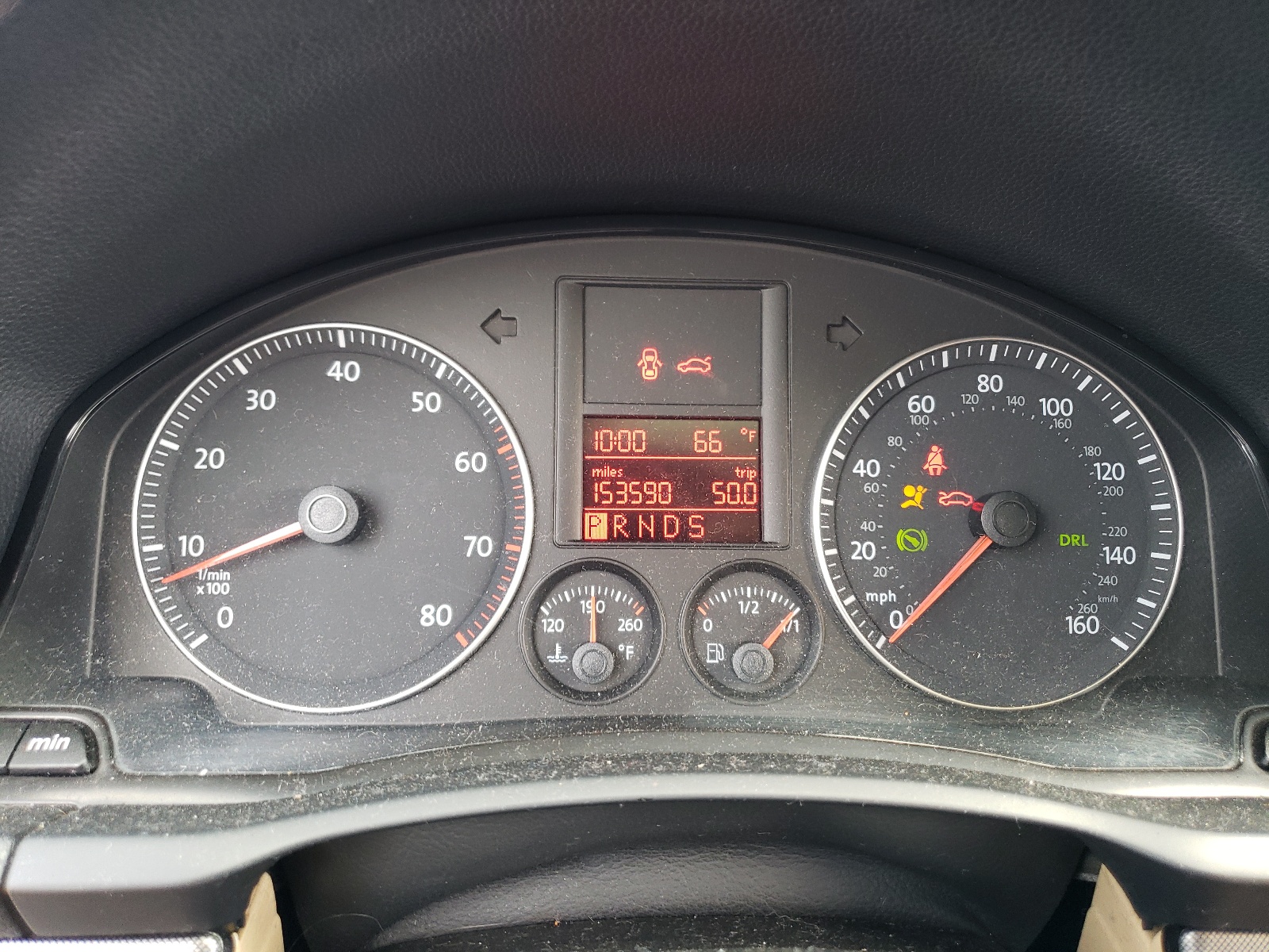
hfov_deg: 67.3
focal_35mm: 26
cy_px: 476
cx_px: 634
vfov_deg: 53.1
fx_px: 953
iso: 96
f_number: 1.5
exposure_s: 1/50
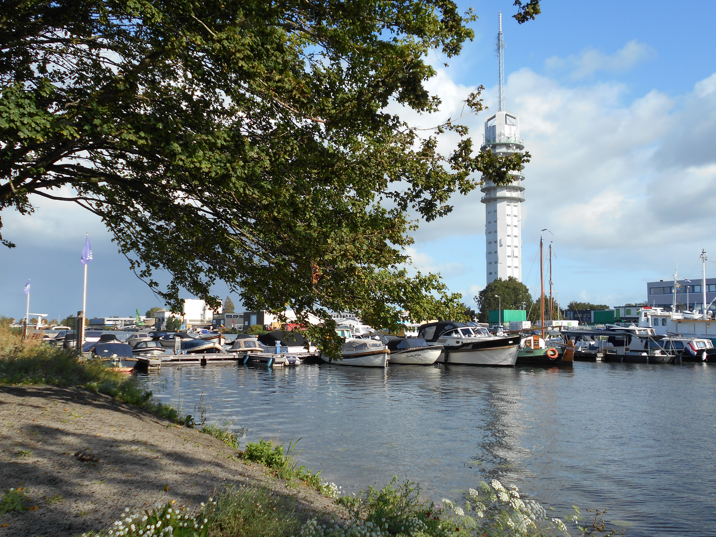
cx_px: 358
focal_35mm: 34
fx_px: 703
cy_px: 268
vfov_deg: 41.8
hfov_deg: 54.0
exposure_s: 1/800
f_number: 3.6
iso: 80
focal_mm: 5.8
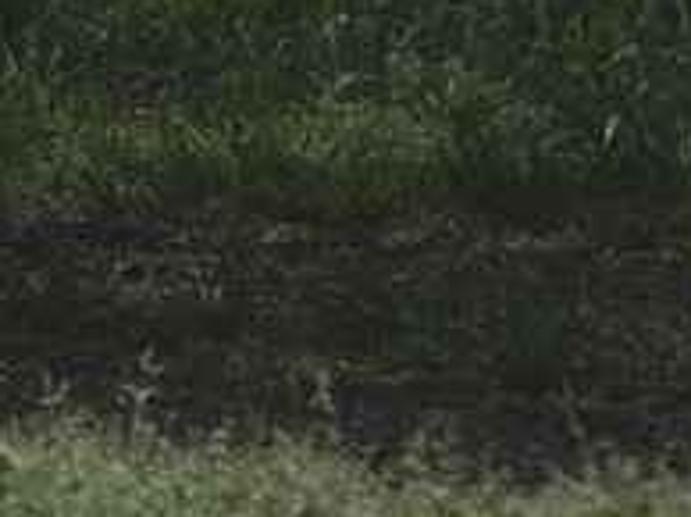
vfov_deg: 3.1
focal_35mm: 472
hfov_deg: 4.0
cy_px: -1173
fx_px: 9410
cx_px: -1642
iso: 100
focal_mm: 58
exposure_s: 1/320
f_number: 4
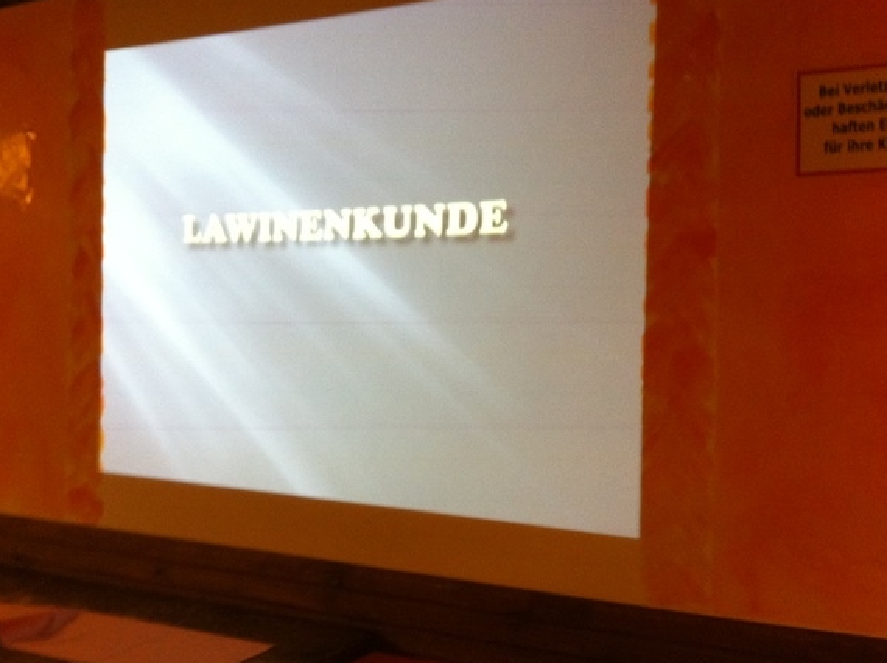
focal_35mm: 43
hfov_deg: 43.9
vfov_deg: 33.5
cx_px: 406
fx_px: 1100
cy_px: 337
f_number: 2.8
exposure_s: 1/15
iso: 200
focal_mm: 3.85
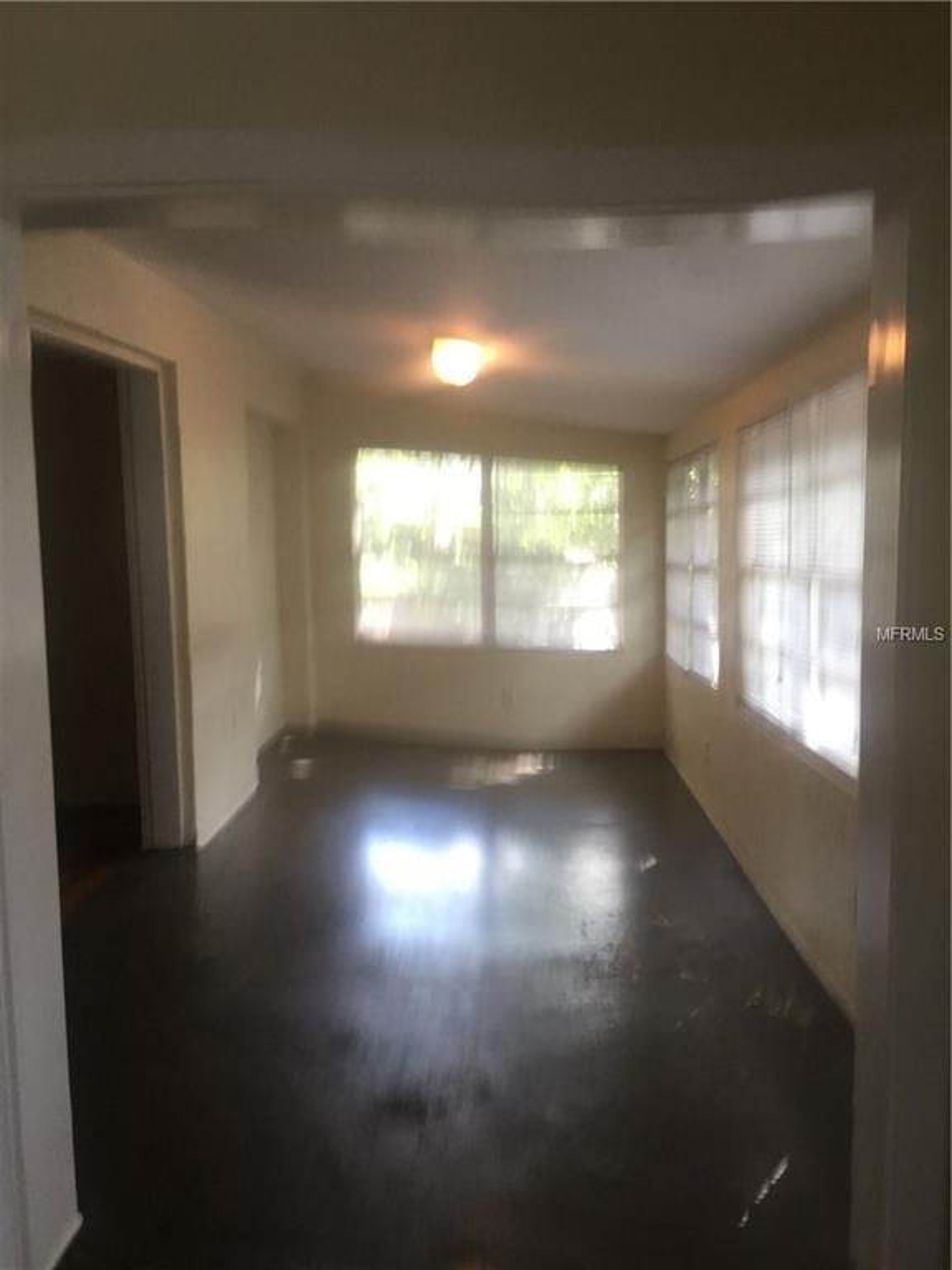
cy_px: 635
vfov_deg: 61.7
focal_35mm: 29
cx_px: 476
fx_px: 1063
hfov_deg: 48.2
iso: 40
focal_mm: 4.15
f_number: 2.2
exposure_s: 1/30
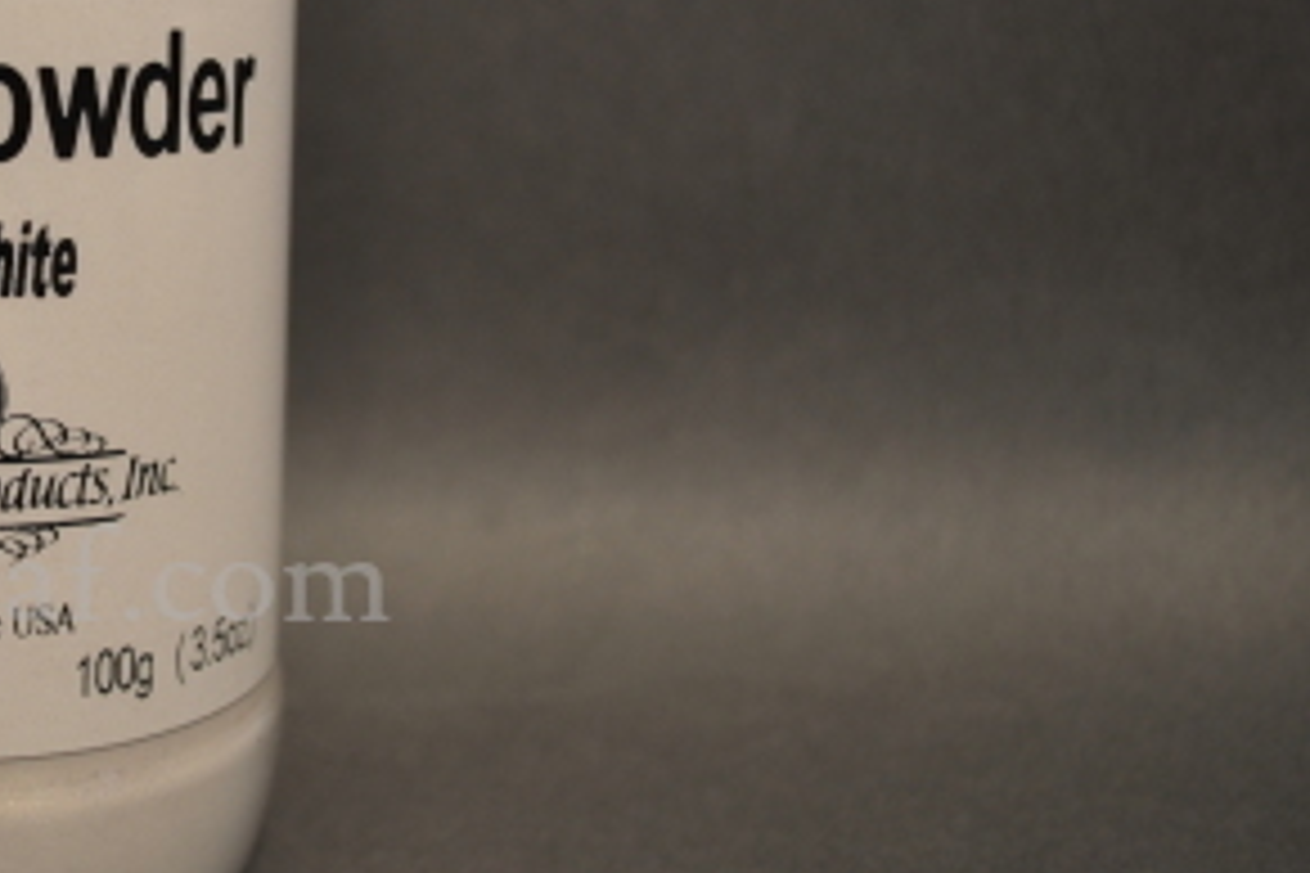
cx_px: -14
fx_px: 2256
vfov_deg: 21.8
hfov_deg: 30.1
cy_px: 243
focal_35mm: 62
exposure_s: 1/125
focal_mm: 20
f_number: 3.8
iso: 250
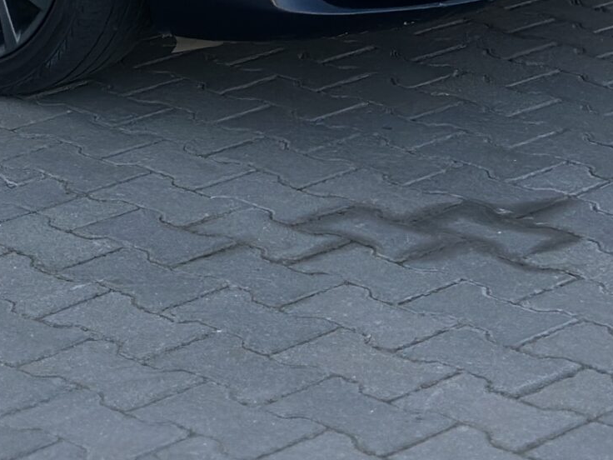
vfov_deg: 8.6
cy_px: -300
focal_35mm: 167
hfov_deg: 11.6
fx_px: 2957
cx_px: -143
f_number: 1.78
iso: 80
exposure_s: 1/1242
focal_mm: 6.86
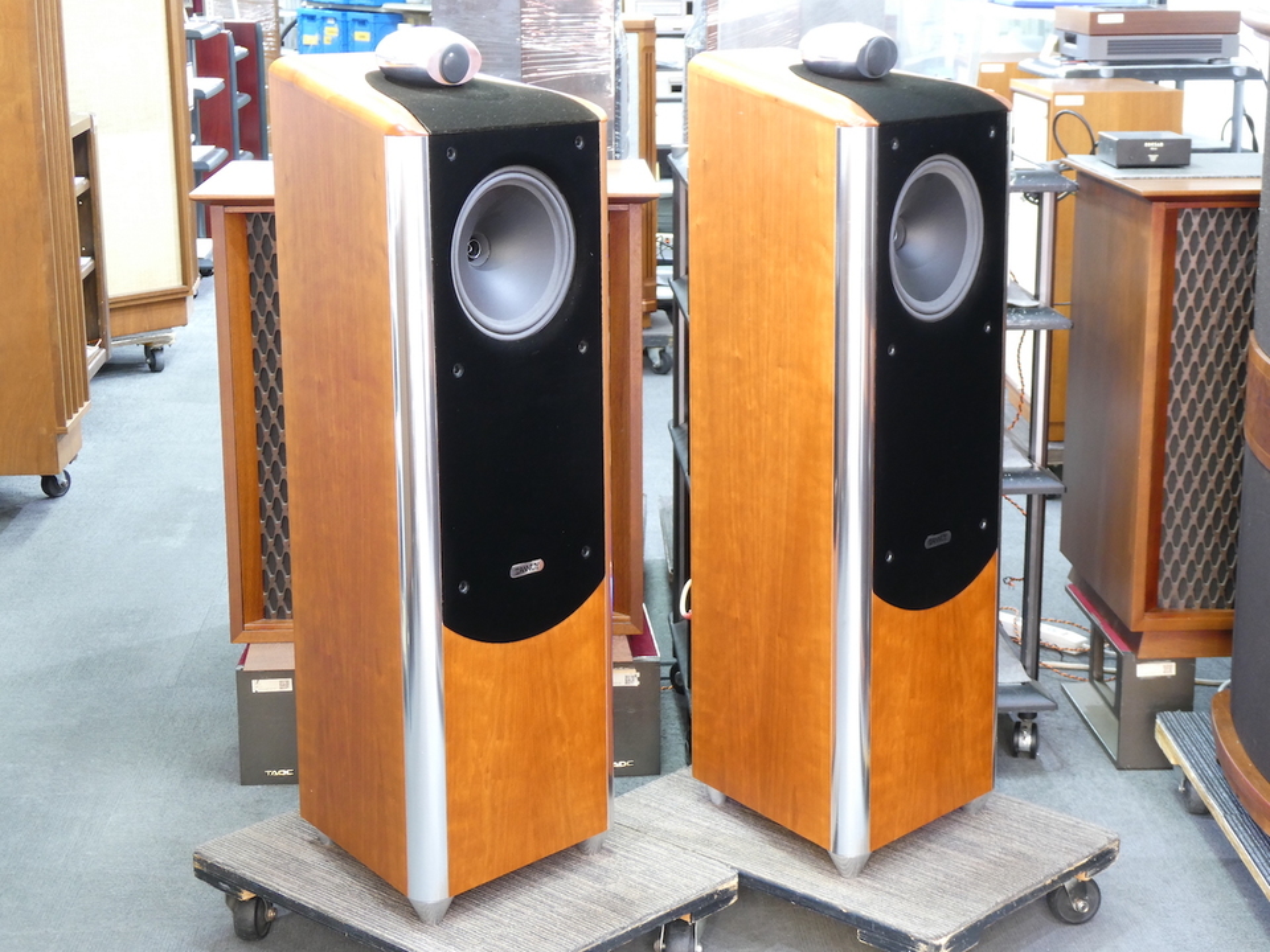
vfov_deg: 25.7
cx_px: 635
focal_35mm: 57
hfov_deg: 33.8
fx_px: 2091
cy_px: 476
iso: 200
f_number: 4.2
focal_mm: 10.3
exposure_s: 1/1.3
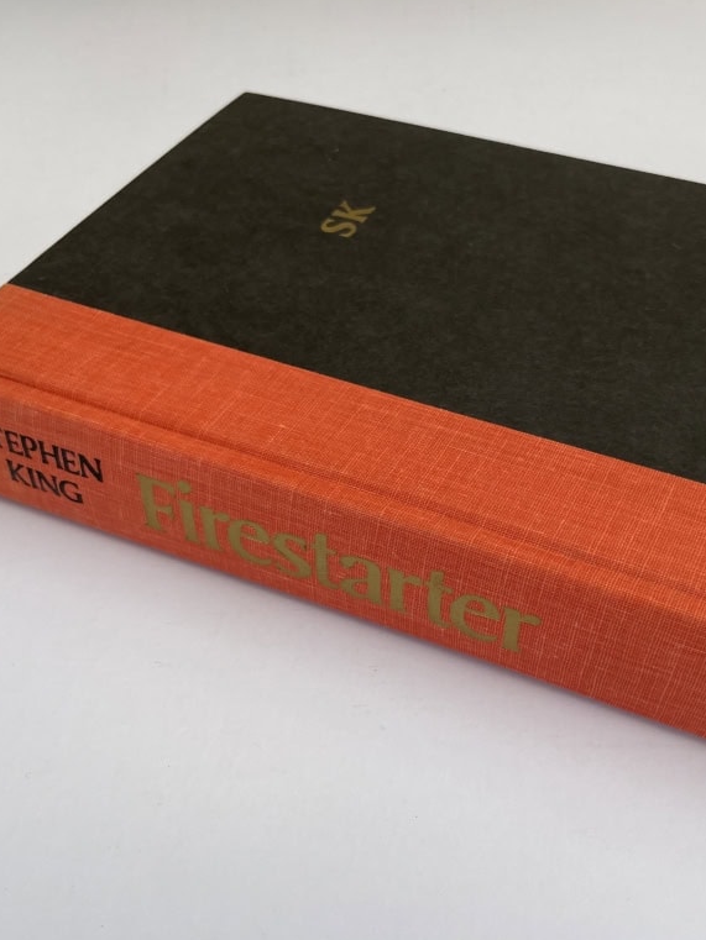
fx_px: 952
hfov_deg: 40.3
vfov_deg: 52.6
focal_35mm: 35
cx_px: 457
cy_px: 471
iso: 32
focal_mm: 4.2
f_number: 1.6
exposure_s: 1/390
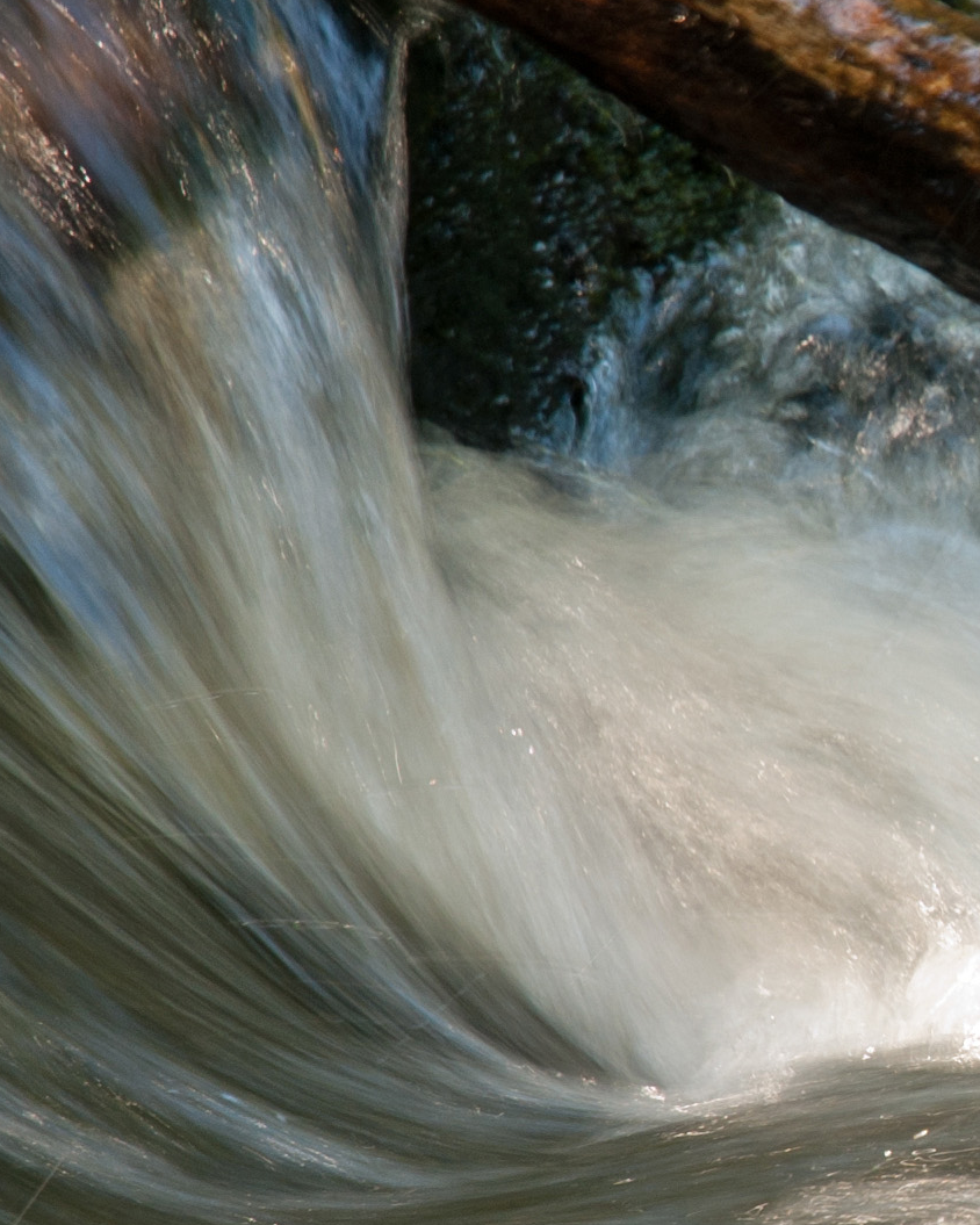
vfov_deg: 5.3
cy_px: 708
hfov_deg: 4.3
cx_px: 1464
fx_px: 13124
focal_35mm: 362
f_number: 4.5
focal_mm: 70
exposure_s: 1/20
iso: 200
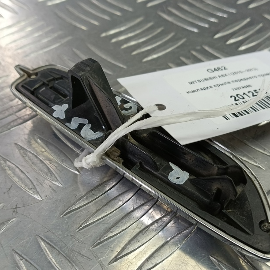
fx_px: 300
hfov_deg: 48.4
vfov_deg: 48.4
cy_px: 148
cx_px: 147
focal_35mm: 34
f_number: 1.6
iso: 114
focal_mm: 4.11
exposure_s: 1/50
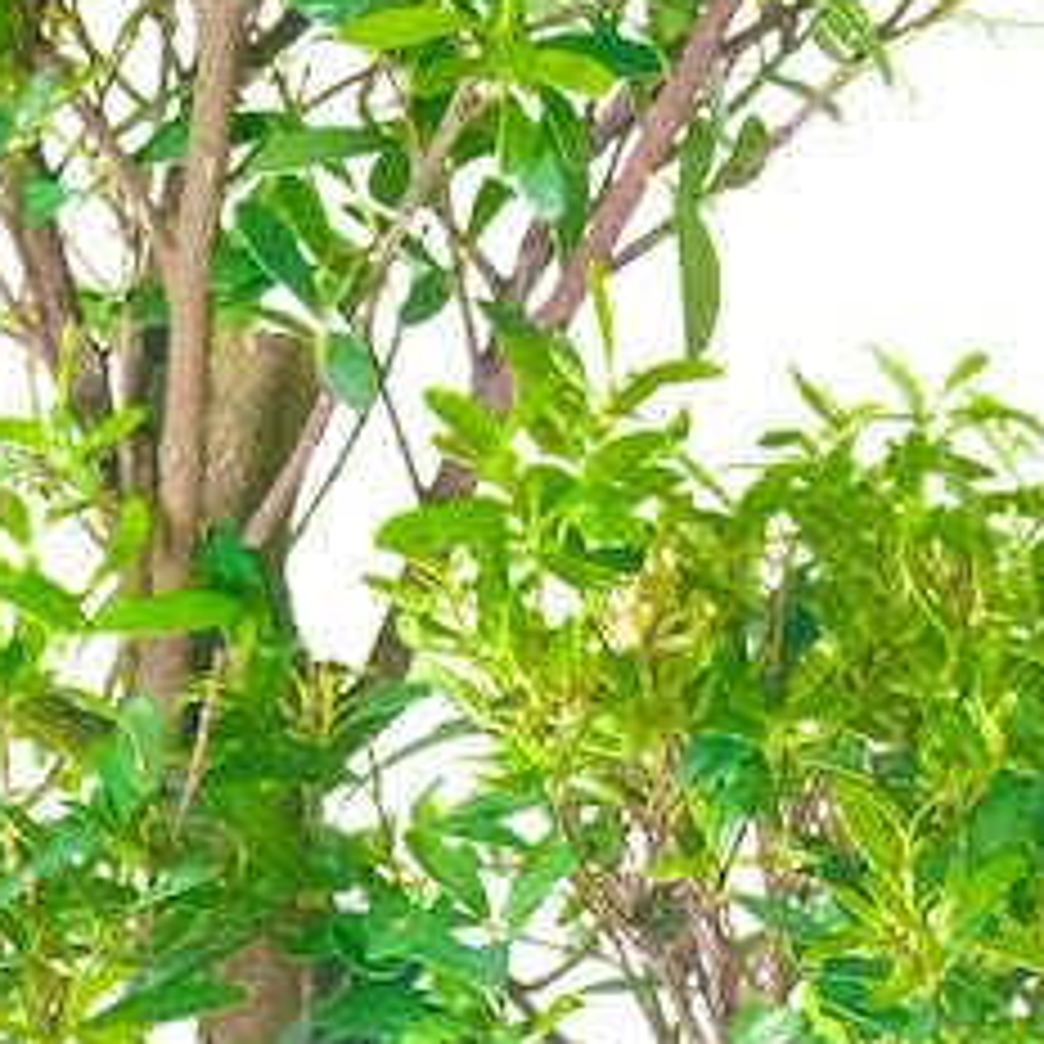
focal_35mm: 389
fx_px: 13273
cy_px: 1598
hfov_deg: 4.5
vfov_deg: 4.5
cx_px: 634
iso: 1600
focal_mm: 55
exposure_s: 1/13
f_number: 11
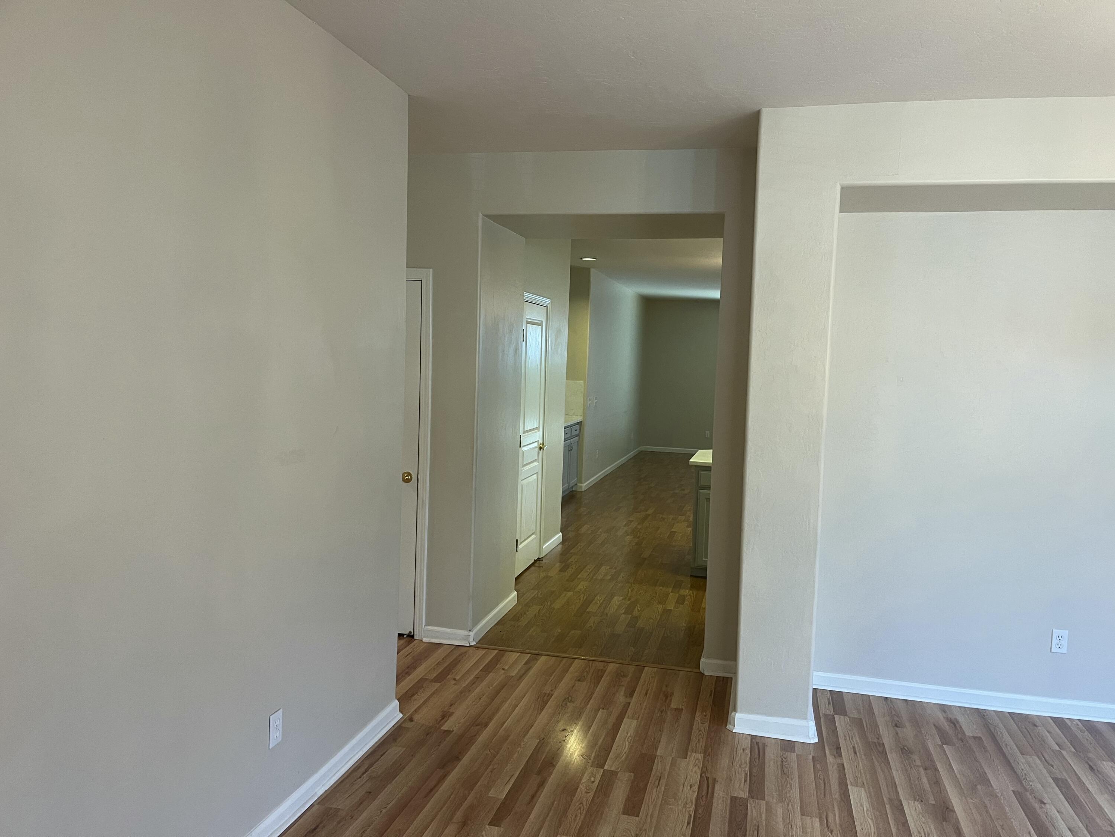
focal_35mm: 26
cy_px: 418
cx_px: 558
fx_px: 837
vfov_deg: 53.1
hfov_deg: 67.3
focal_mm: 5.1
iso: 125
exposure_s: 1/60
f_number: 1.6
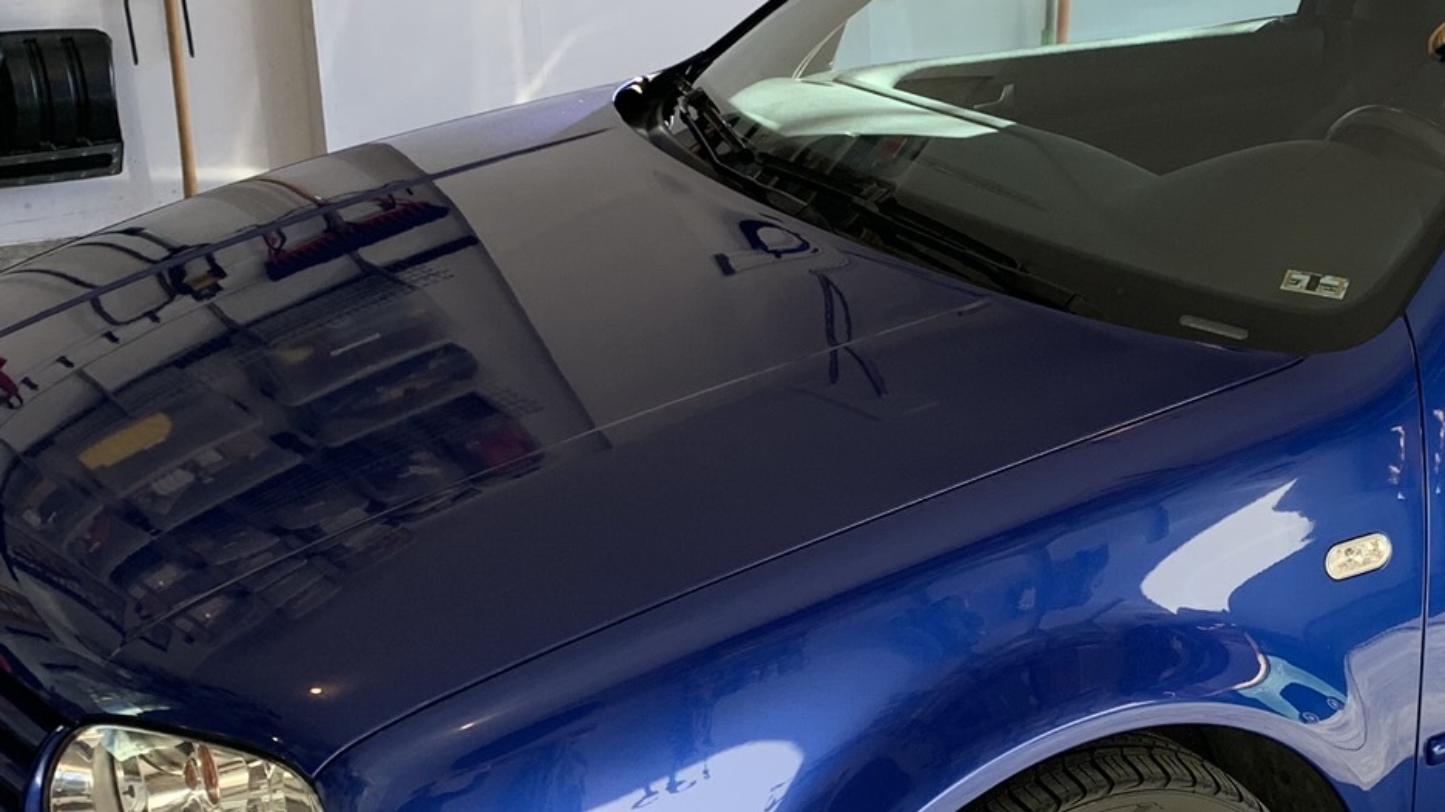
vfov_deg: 19.4
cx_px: 1223
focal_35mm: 62
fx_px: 2375
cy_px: 480
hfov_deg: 32.6
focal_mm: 4.25
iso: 32
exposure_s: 1/122
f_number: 1.8
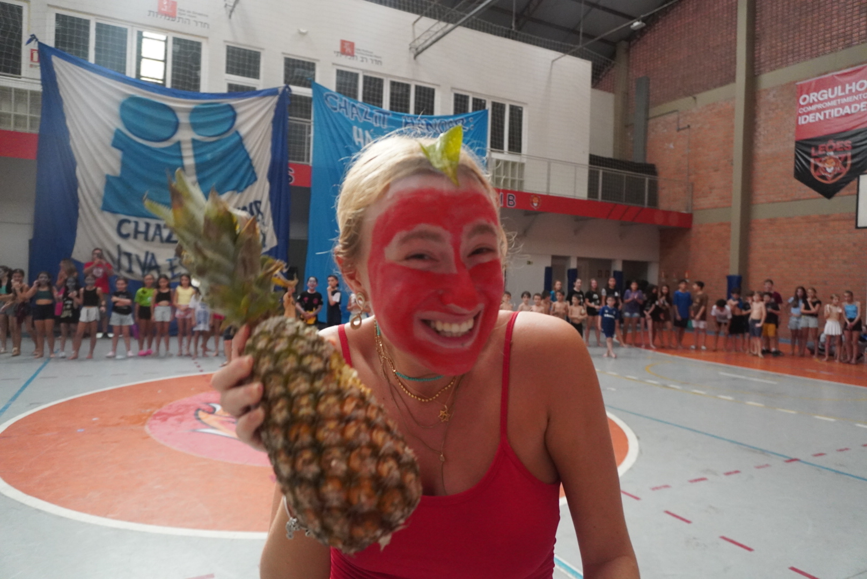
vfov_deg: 53.2
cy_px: 290
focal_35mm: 24
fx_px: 578
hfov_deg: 73.7
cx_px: 434
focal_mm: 16
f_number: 3.5
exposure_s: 1/160
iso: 3200
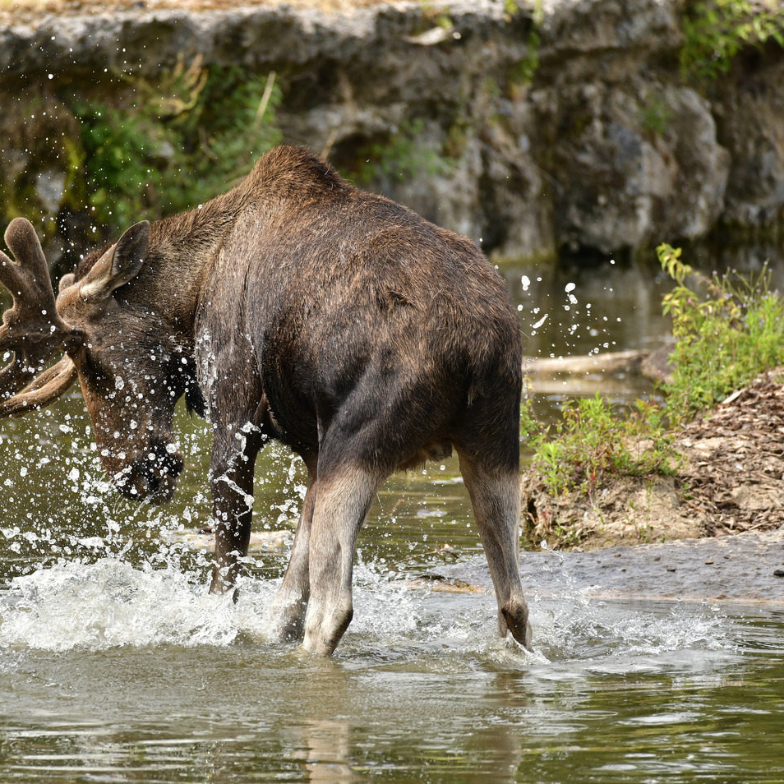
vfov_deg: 4.6
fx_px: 9865
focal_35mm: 385
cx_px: 240
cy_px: 393
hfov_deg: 4.5
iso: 500
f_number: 6.3
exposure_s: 1/1000
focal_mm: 300
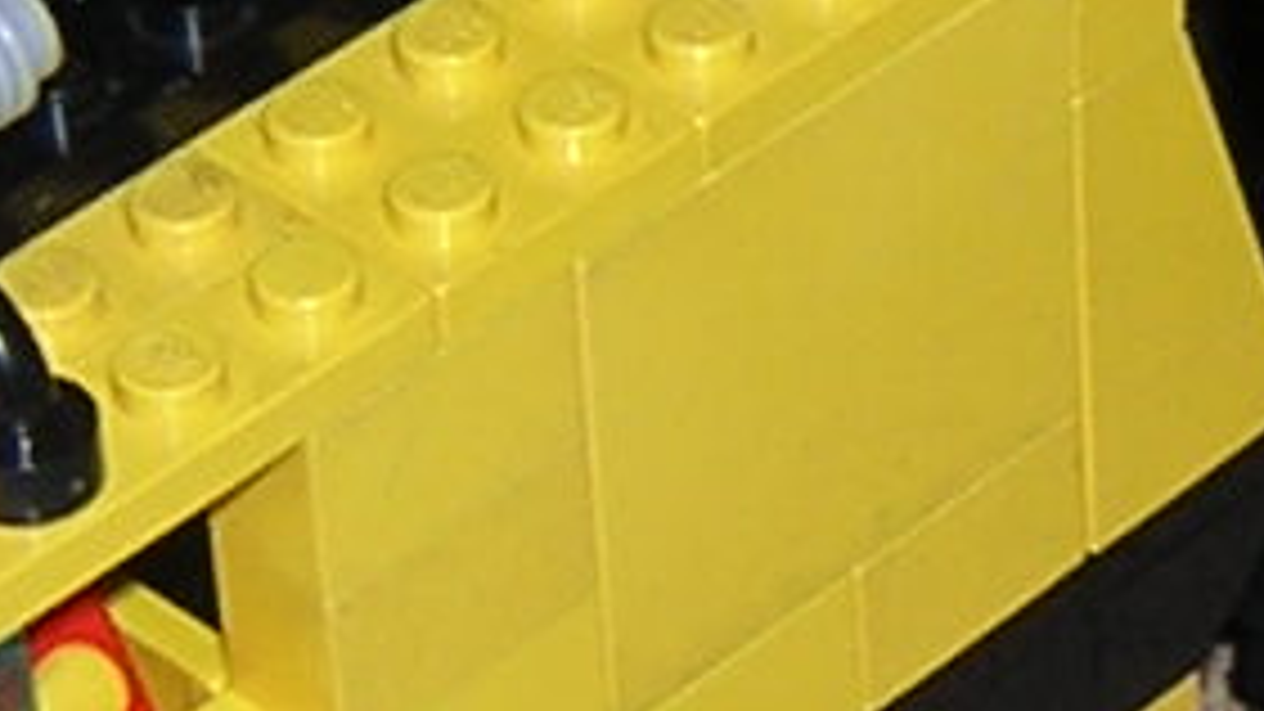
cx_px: 1961
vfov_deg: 5.4
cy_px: 212
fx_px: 7473
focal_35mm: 223
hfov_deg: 9.4
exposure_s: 1/60.1
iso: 100
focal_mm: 4.7
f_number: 2.6
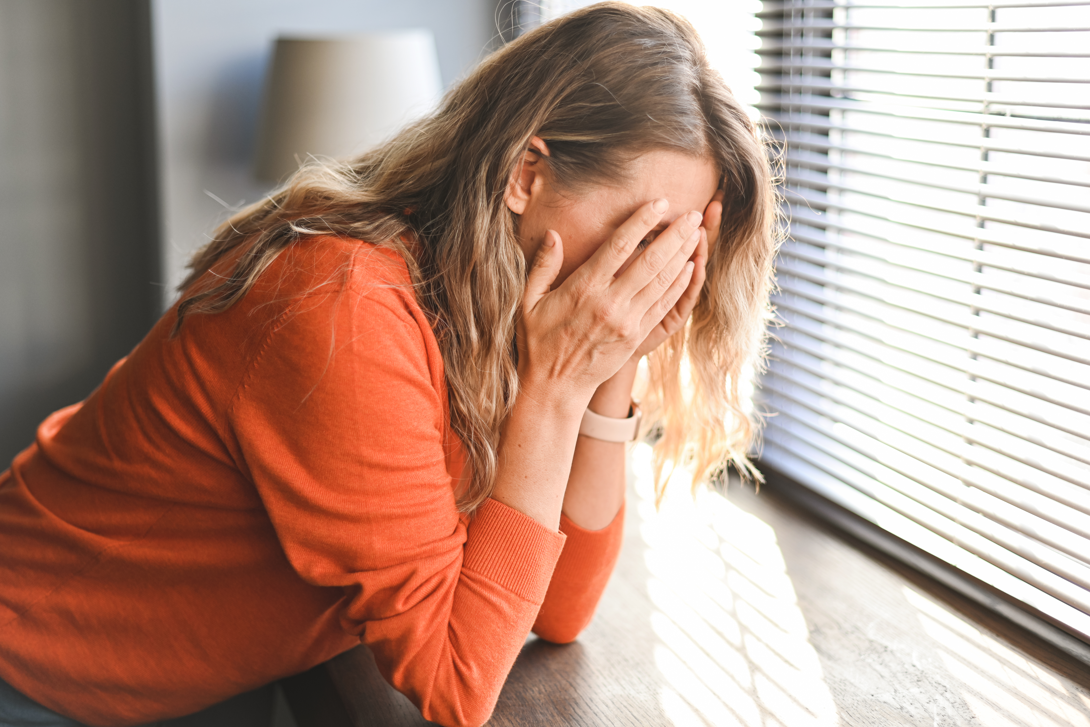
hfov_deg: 39.6
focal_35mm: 50
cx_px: 545
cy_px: 364
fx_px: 1514
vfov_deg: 27.0
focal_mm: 50
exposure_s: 1/160
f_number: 2
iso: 160
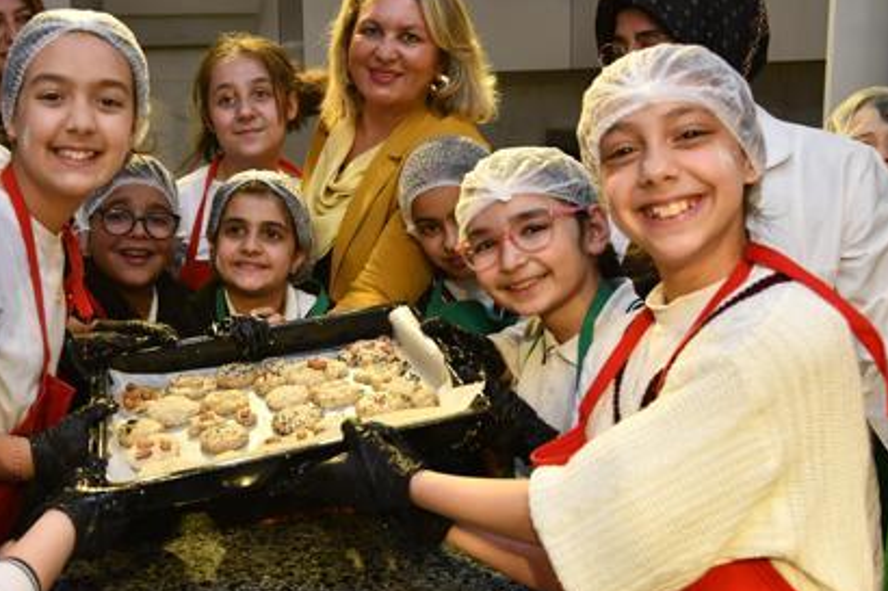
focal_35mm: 45
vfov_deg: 29.8
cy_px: 284
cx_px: 293
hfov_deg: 43.0
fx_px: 1109
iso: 1250
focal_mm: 30
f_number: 4.5
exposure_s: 1/400
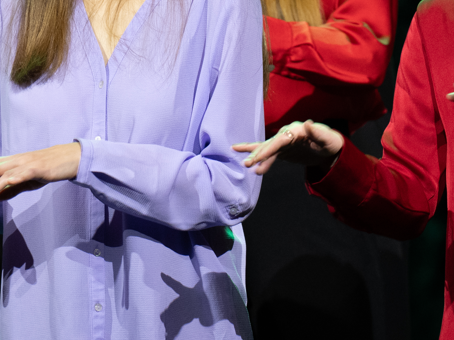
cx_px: 134
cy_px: -165
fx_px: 10176
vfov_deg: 1.9
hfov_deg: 2.6
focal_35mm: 776
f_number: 3.5
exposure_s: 1/125
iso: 1000
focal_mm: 200
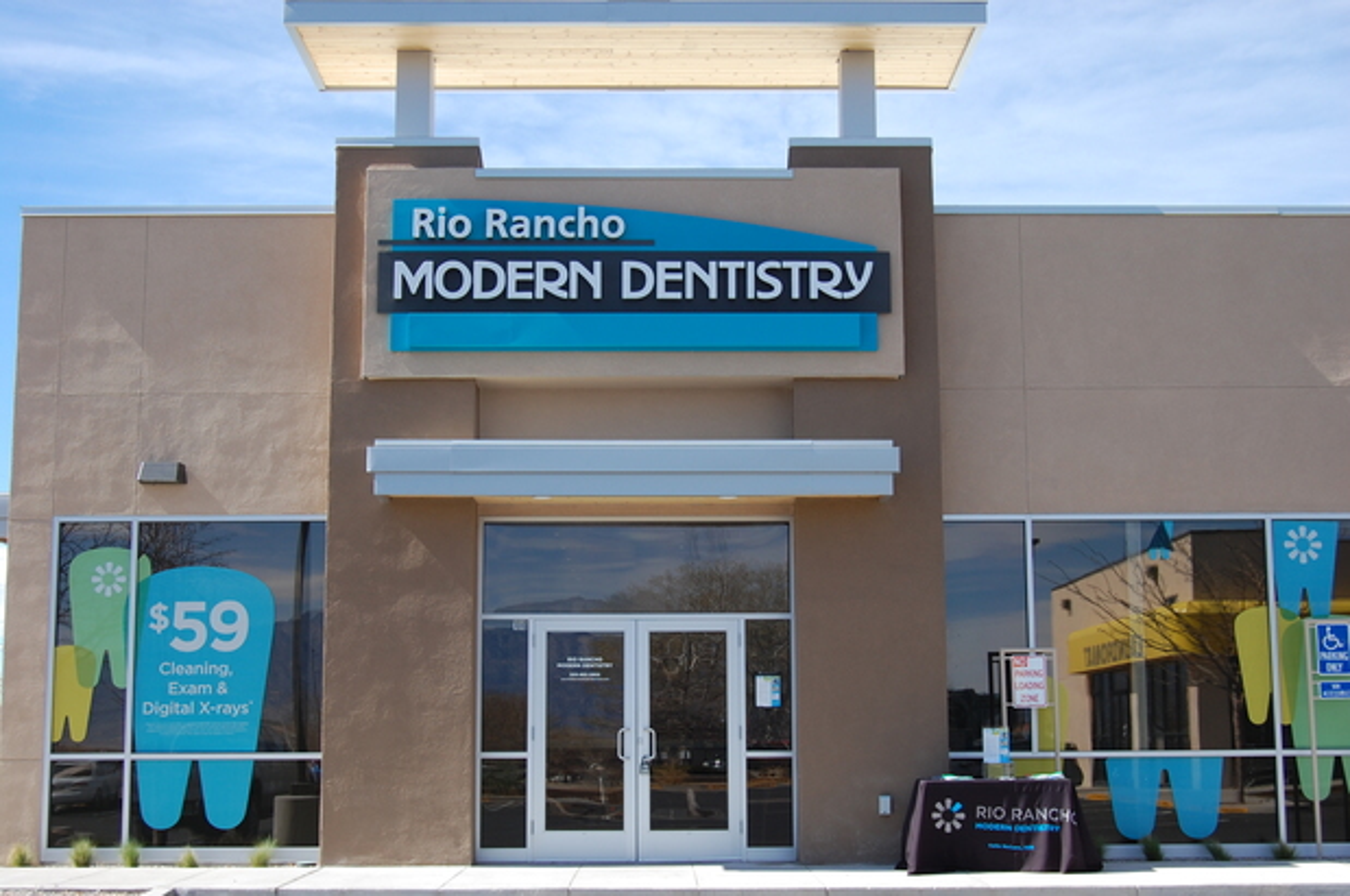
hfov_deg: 41.2
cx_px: 675
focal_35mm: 48
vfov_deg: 28.0
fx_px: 1798
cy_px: 448
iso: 200
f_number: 8
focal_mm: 32
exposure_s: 1/250
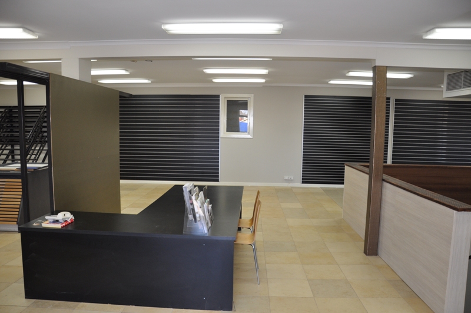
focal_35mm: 27
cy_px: 156
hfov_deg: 67.5
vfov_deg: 47.8
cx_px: 236
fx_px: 353
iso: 560
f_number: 3.5
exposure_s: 1/125
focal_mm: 18
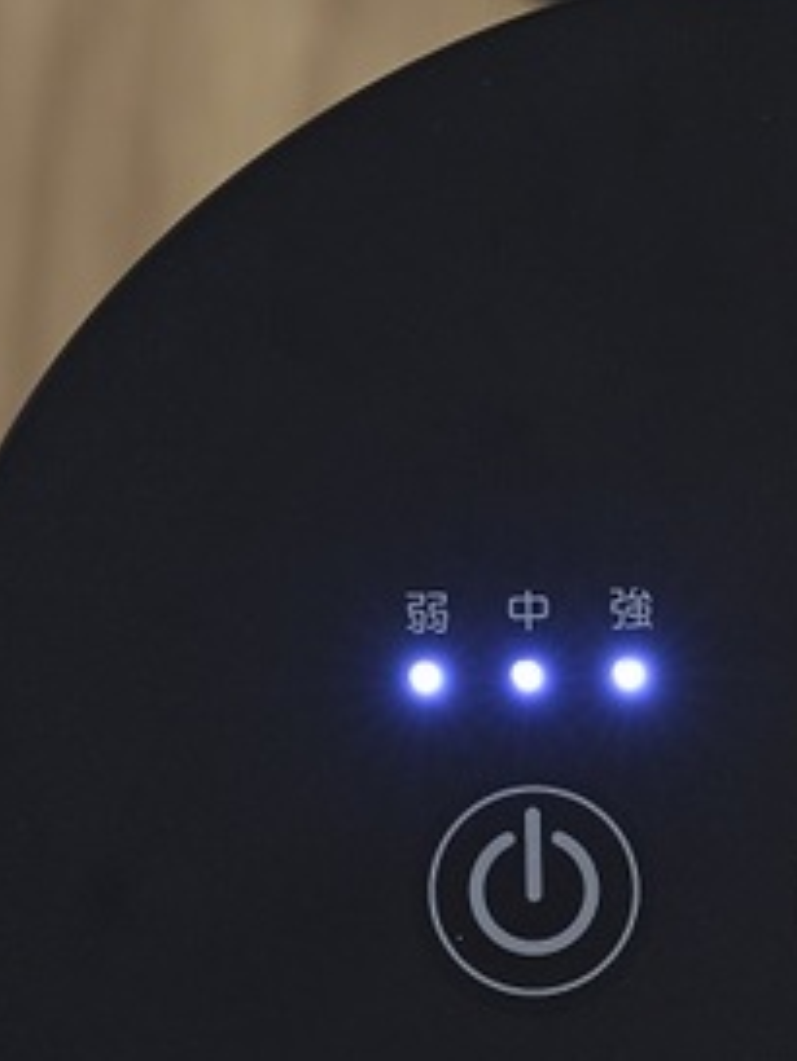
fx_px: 8466
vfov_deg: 7.2
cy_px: 873
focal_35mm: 276
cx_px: 914
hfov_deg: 5.4
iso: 640
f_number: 8
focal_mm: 98
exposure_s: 1/30
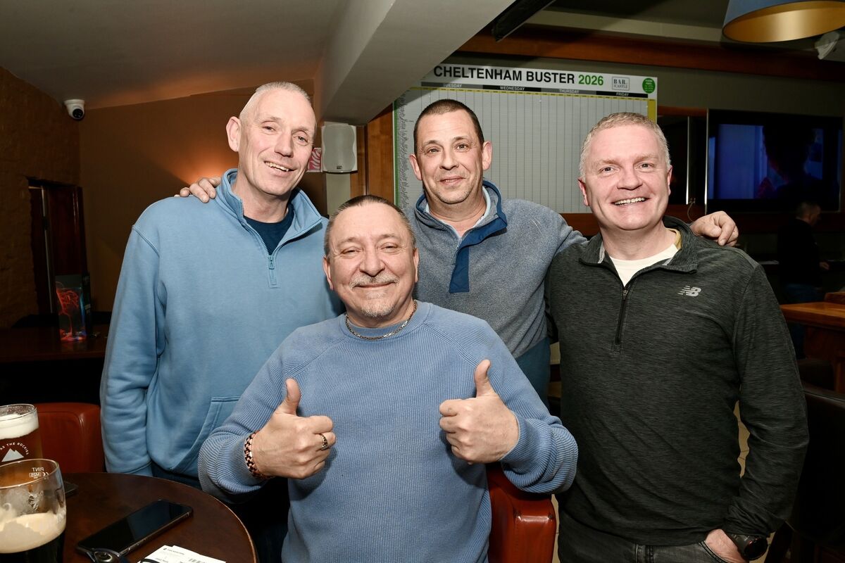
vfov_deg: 53.1
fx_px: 563
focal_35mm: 24
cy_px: 282
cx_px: 422
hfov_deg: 73.7
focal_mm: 24
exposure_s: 1/100
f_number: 6.3
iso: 1250
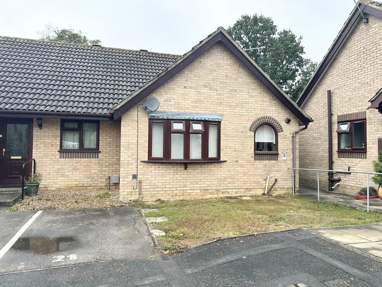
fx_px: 276
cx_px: 192
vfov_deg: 54.9
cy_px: 138
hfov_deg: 69.4
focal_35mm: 25
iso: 80
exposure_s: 1/469
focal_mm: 6.86
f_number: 1.78
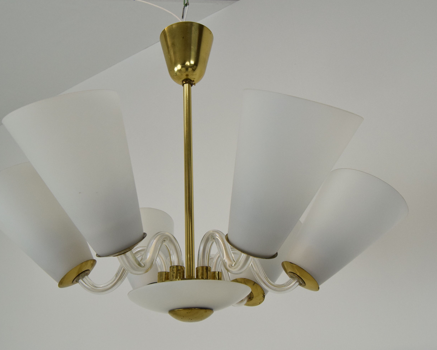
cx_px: 191
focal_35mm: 40
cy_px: 177
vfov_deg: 37.7
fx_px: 512
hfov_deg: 46.1
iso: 1600
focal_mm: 23
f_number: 10
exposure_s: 1/400
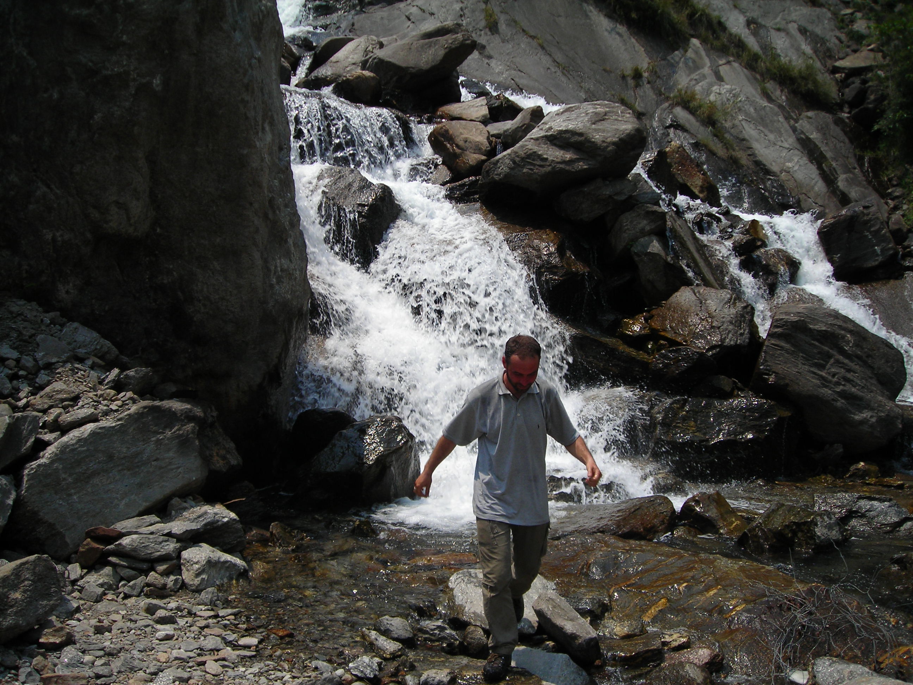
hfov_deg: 49.0
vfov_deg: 37.7
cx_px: 456
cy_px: 342
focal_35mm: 38
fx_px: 1002
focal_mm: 6.3
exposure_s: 1/212
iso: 50
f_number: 6.4
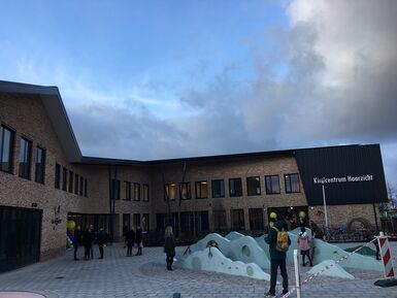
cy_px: 149
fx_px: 333
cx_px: 198
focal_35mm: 29
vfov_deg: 48.3
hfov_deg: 61.6
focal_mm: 4.15
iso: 25
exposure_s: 1/108
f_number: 2.2
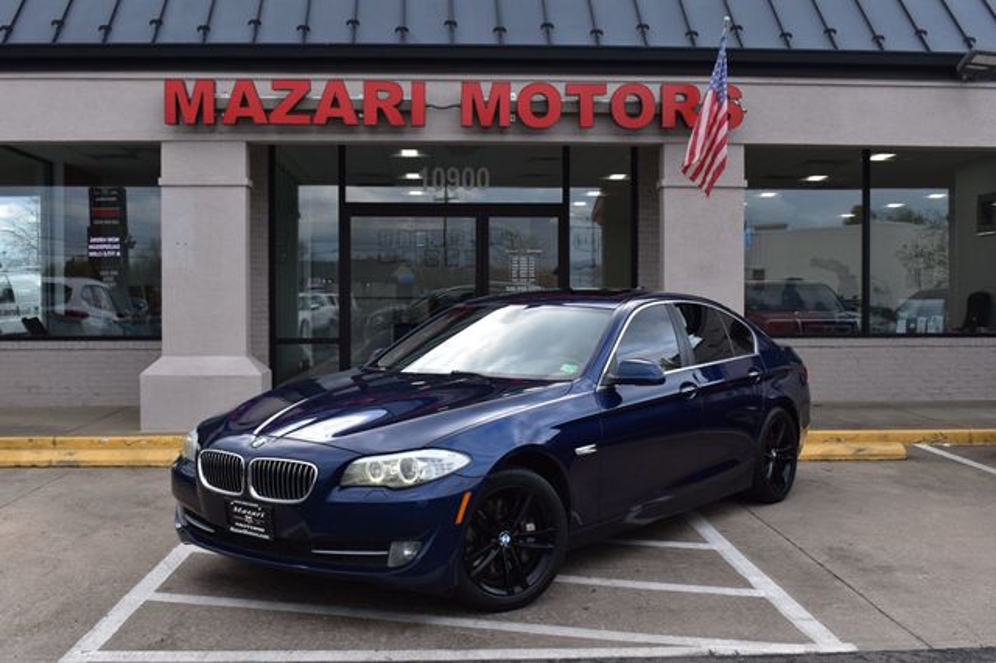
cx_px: 498
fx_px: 1078
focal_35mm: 39
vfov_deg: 34.2
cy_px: 332
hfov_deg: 49.6
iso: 400
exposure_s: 1/200
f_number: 10
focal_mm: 26
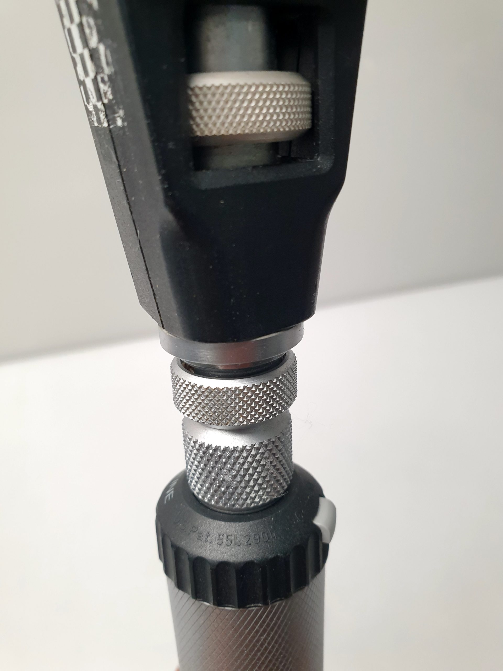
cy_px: 336
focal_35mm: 26
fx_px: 504
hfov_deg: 53.1
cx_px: 252
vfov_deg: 67.3
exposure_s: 1/100
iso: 200
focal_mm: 4.3
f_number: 2.4
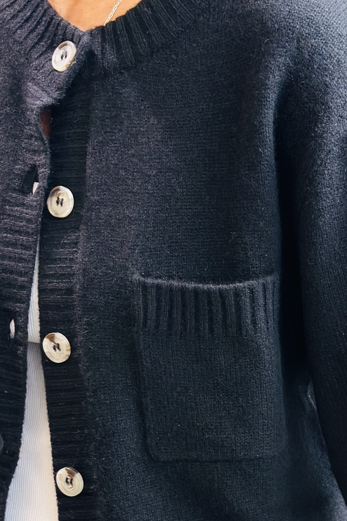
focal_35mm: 100
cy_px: 505
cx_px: 324
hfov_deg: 13.5
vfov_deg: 19.9
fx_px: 1446
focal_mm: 6.86
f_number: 1.78
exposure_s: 1/50
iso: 100
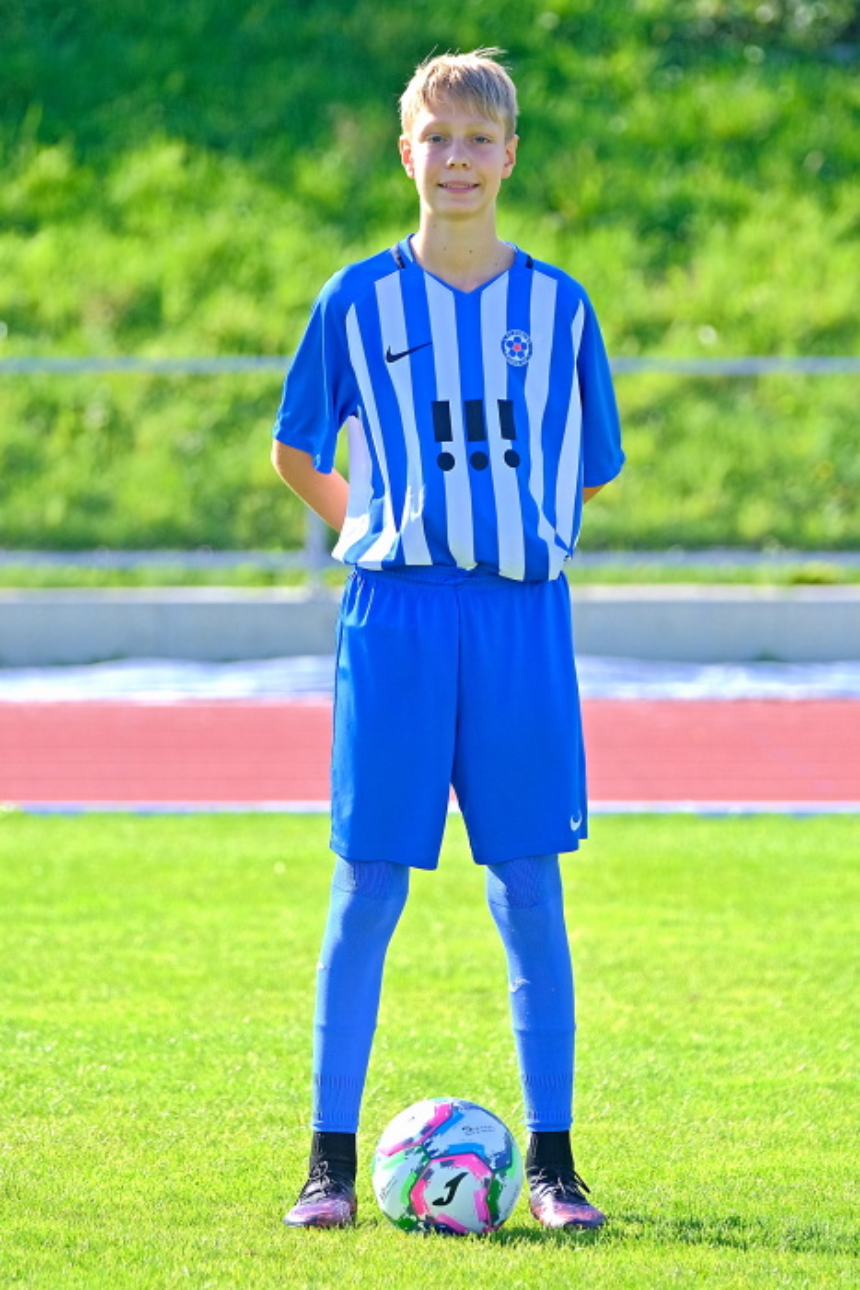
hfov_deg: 7.9
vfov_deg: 11.9
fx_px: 6202
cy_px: 645
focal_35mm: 173
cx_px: 430
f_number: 2.8
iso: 320
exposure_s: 1/1300
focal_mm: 115
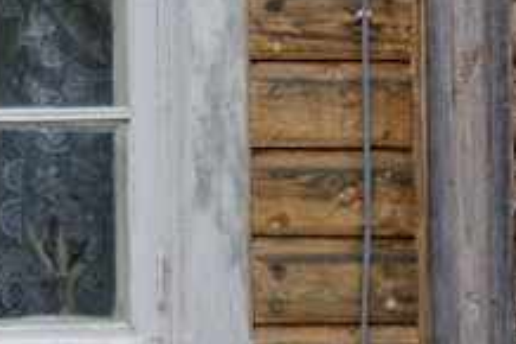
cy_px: 13
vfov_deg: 2.3
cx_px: -523
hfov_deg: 3.5
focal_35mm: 588
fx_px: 8422
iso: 500
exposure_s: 1/500
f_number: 5.6
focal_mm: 95
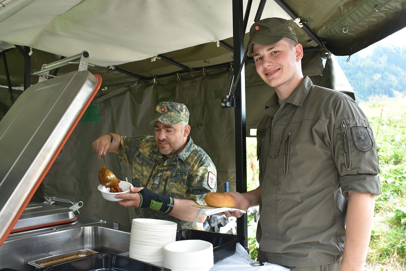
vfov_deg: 43.6
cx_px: 203
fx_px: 338
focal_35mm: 30
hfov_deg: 61.9
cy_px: 136
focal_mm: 20
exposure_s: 1/160
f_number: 6.3
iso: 400
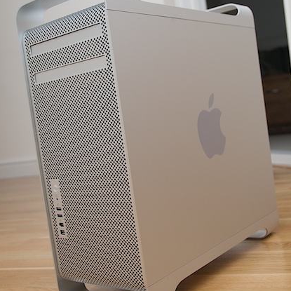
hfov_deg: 33.4
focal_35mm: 51
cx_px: 144
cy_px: 142
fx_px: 485
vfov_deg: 33.4
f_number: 3.8
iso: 250
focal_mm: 26
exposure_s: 1/60
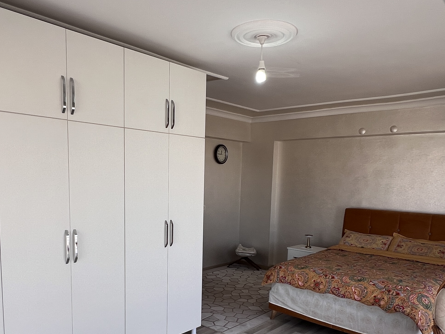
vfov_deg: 50.5
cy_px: 219
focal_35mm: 27
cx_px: 202
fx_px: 347
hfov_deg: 65.2
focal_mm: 1.57
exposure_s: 1/102
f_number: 1.8
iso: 32
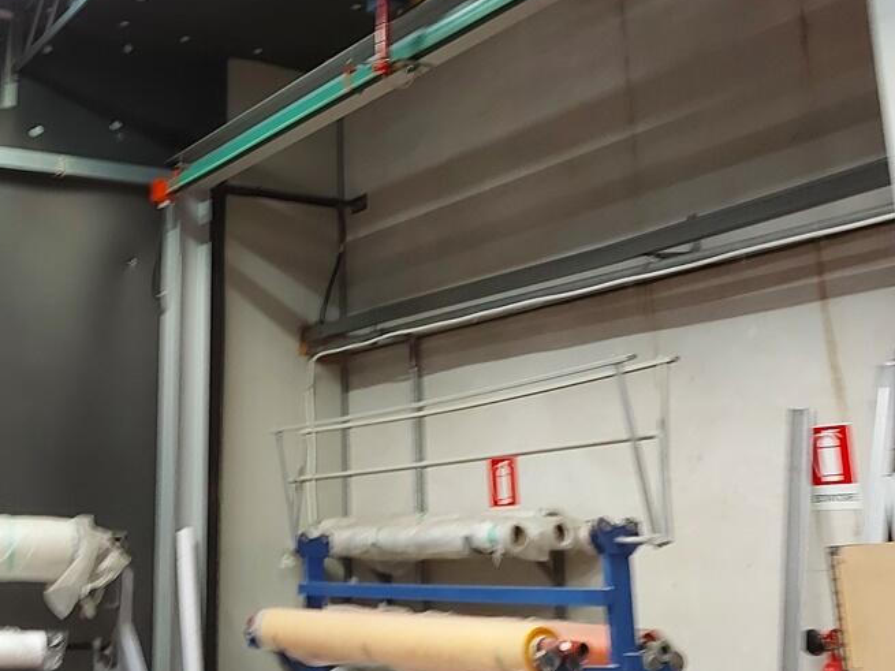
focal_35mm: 55
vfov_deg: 25.8
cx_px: 172
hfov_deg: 33.9
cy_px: 81
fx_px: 1422
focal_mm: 5.23
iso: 200
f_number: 1.8
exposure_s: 1/25
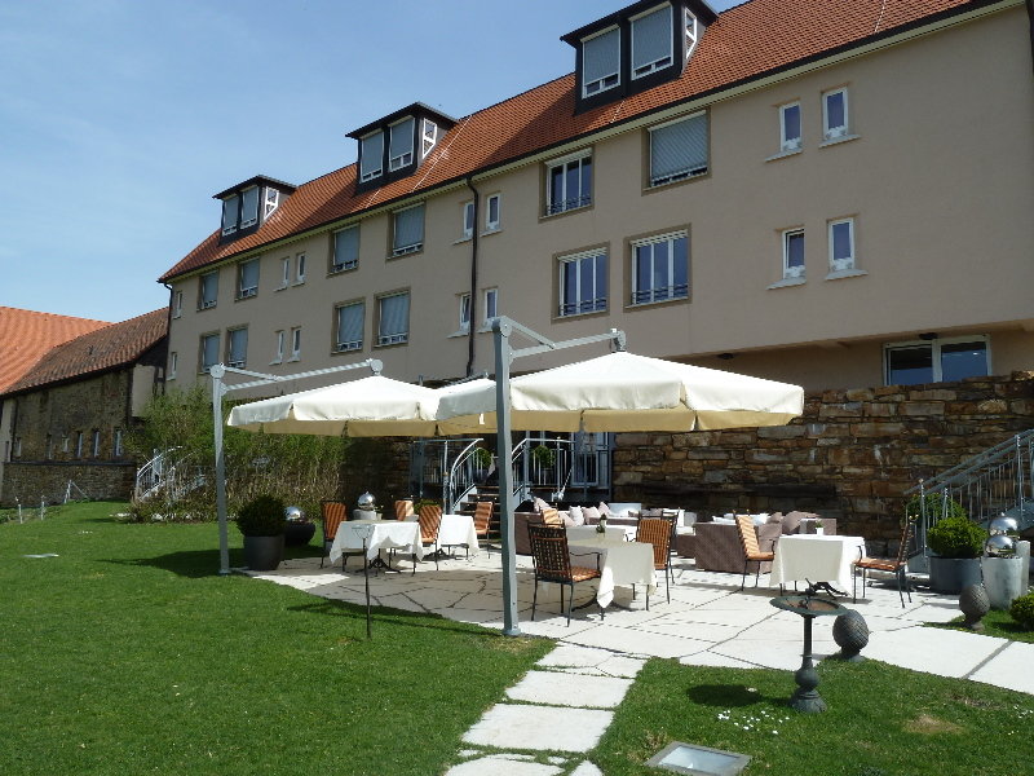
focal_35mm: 25
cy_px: 388
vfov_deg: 54.9
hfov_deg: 69.4
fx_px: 747
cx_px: 517
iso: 80
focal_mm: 4.1
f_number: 5
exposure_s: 1/400
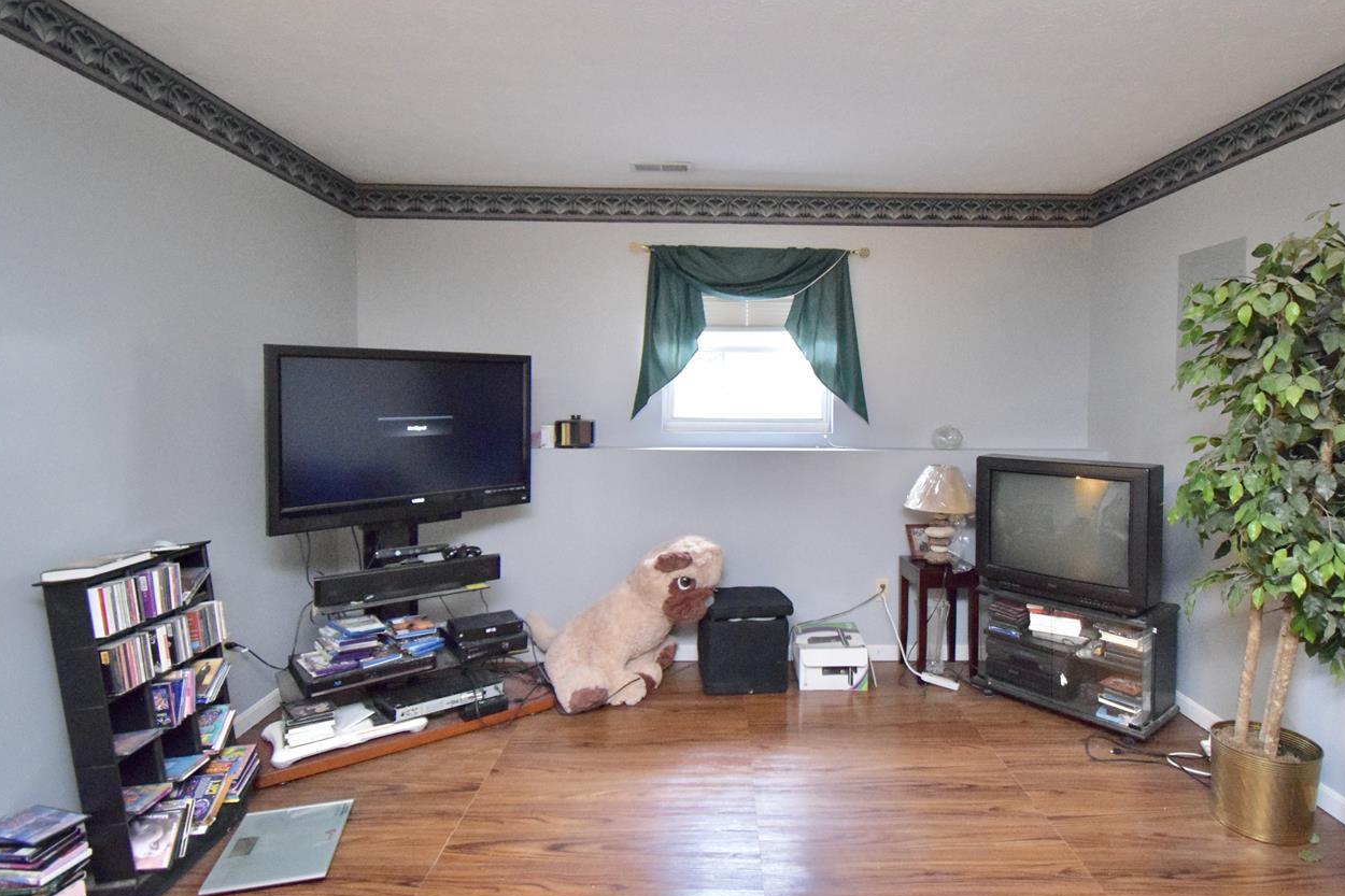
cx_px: 727
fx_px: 672
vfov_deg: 67.2
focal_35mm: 18
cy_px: 408
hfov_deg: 89.8
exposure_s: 1/40
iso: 6400
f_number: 4.5
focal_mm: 10
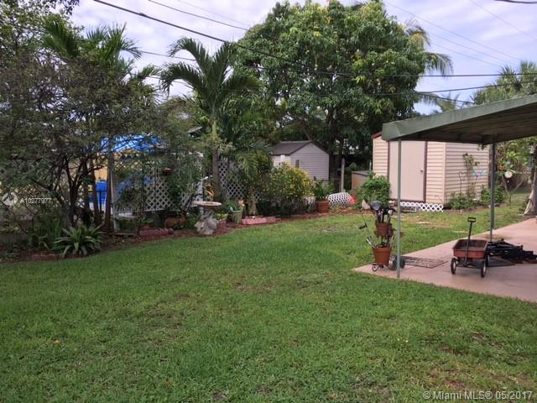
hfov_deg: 61.7
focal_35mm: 29
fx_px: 450
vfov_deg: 48.2
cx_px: 268
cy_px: 202
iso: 25
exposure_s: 1/506
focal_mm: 4.15
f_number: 2.2
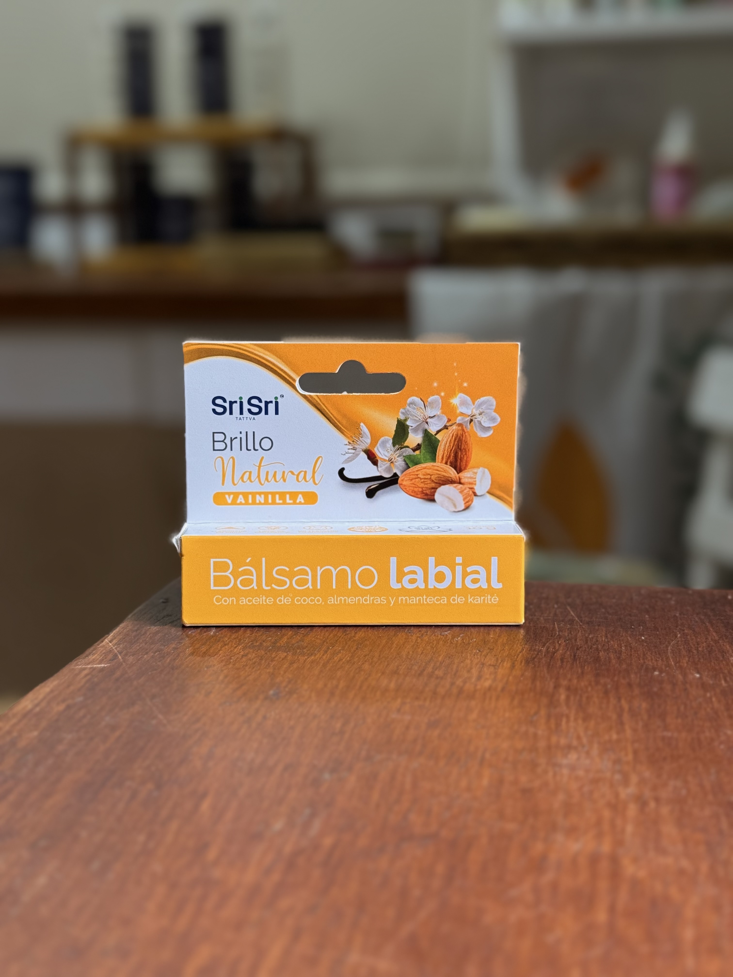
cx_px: 366
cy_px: 488
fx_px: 1355
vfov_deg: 39.7
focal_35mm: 48
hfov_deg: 30.3
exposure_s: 1/50
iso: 64
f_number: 1.78
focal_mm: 6.76
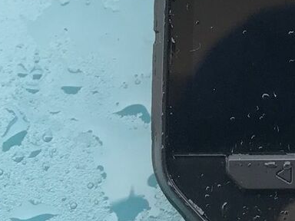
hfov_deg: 13.4
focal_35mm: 140
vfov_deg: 9.7
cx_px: 433
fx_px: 1193
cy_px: -244
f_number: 1.8
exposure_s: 1/50
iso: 25
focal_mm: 3.99
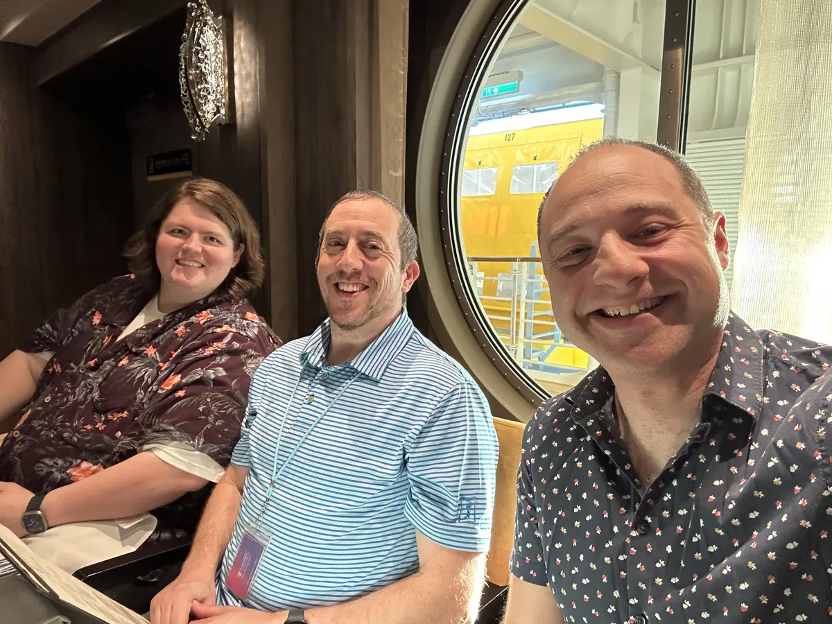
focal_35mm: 23
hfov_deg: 73.9
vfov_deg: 58.9
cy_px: 312
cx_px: 416
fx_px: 553
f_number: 1.9
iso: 250
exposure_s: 1/50
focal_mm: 2.69
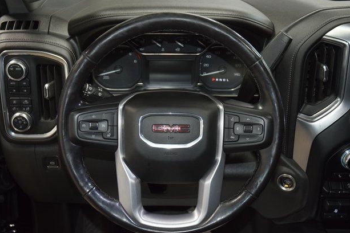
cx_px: 171
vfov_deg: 27.8
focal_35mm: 49
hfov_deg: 40.7
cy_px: 117
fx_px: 472
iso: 1600
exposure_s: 1/50
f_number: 4
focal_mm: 31
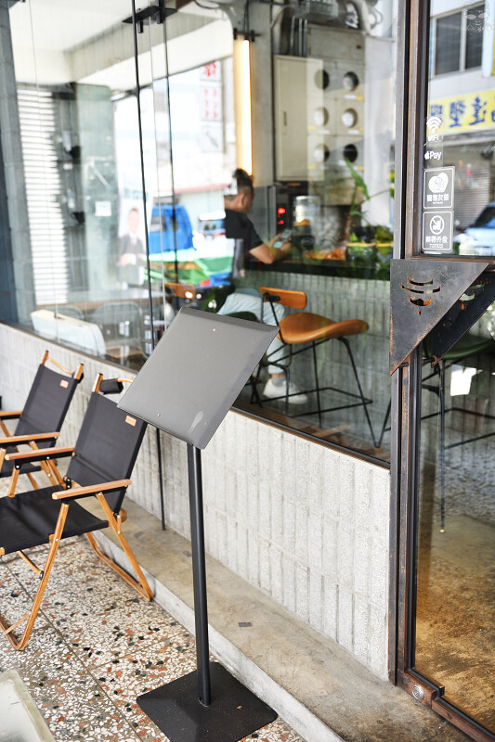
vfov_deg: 53.1
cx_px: 248
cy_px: 371
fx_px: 743
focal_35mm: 36
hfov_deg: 36.9
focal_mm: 36
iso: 200
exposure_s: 1/80
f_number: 2.8
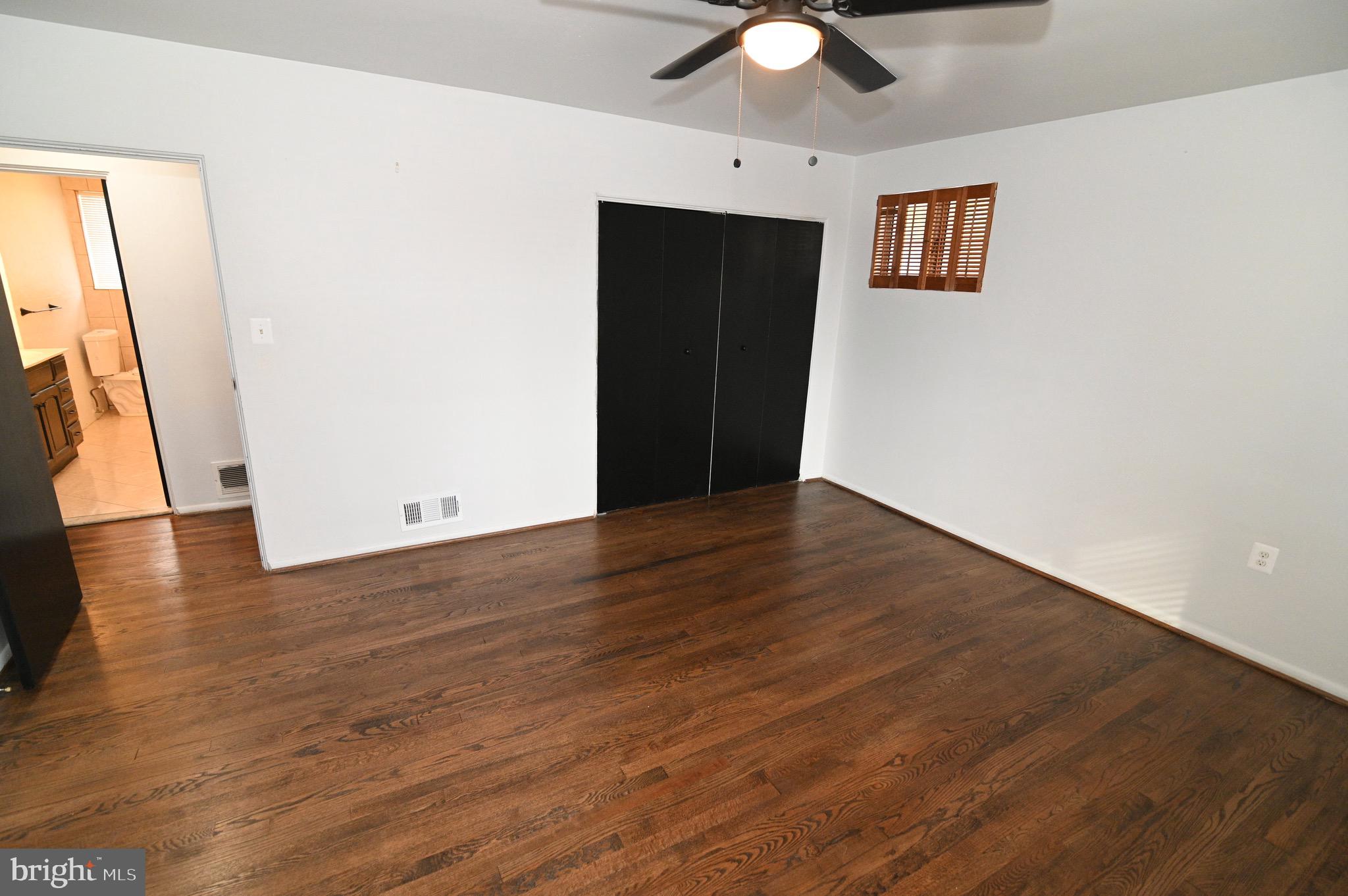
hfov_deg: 96.8
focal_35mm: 16
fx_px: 599
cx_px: 674
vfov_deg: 73.7
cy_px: 448
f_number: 4
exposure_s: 1/200
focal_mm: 16
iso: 2800
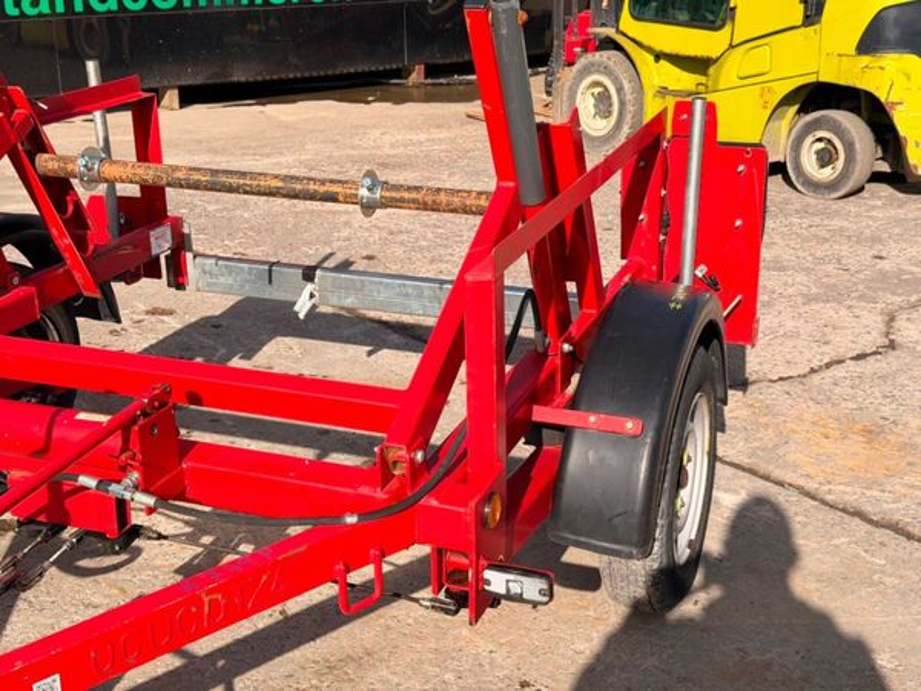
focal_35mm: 48
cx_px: 460
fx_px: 1277
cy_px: 346
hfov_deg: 39.7
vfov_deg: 30.3
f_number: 1.78
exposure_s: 1/3891
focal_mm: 6.76
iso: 64
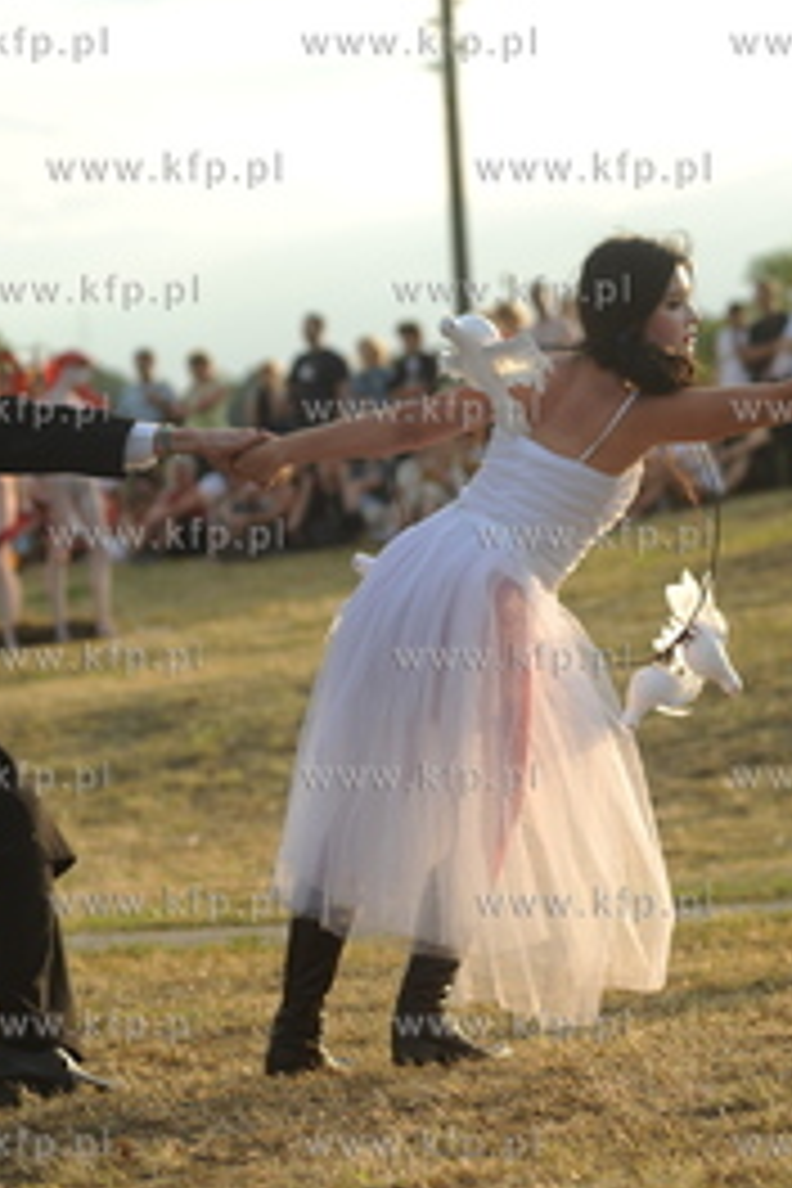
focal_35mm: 159
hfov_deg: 8.6
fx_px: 5247
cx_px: 324
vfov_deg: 12.9
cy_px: 594
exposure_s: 1/500
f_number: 4
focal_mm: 105
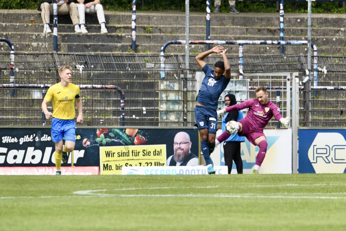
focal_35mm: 400
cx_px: 173
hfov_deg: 5.2
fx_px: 3845
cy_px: 116
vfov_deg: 3.4
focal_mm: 400
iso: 1250
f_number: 10
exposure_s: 1/1600
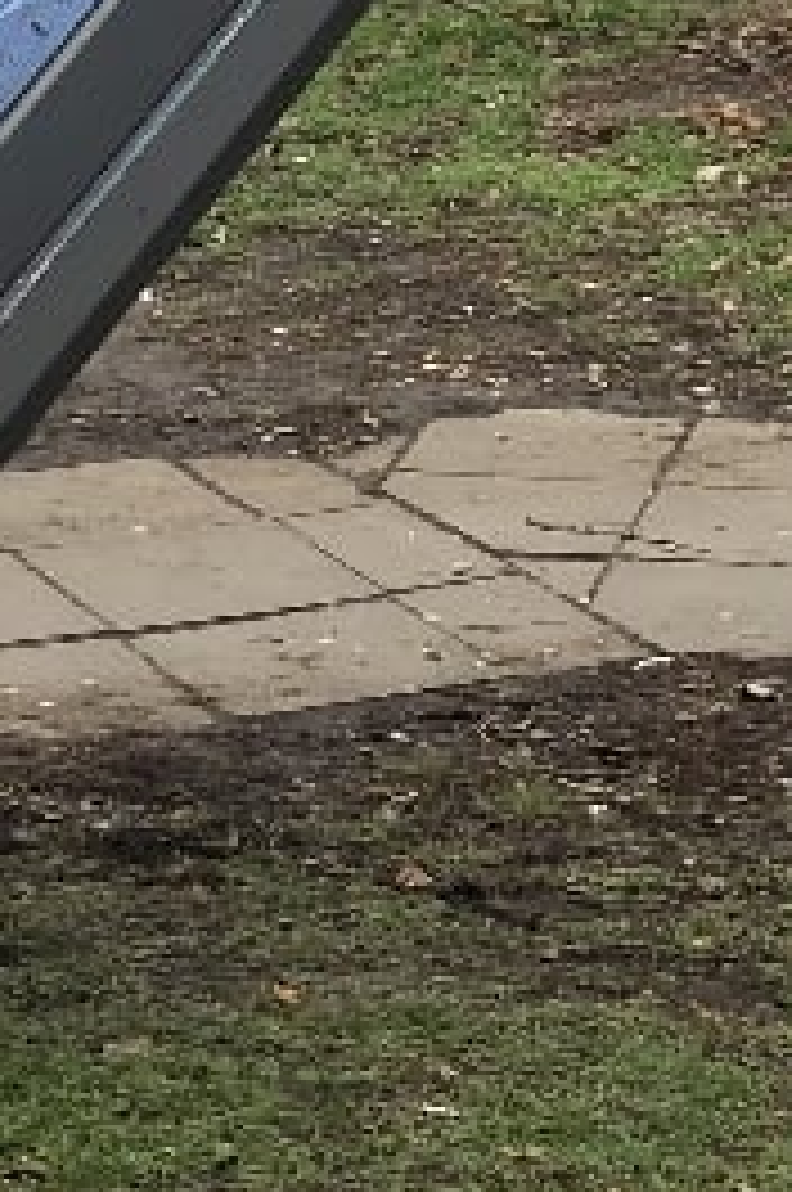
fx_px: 4367
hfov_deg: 10.3
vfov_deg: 14.9
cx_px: 72
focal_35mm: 132
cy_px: -333
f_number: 1.8
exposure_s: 1/222
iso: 20
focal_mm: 3.99
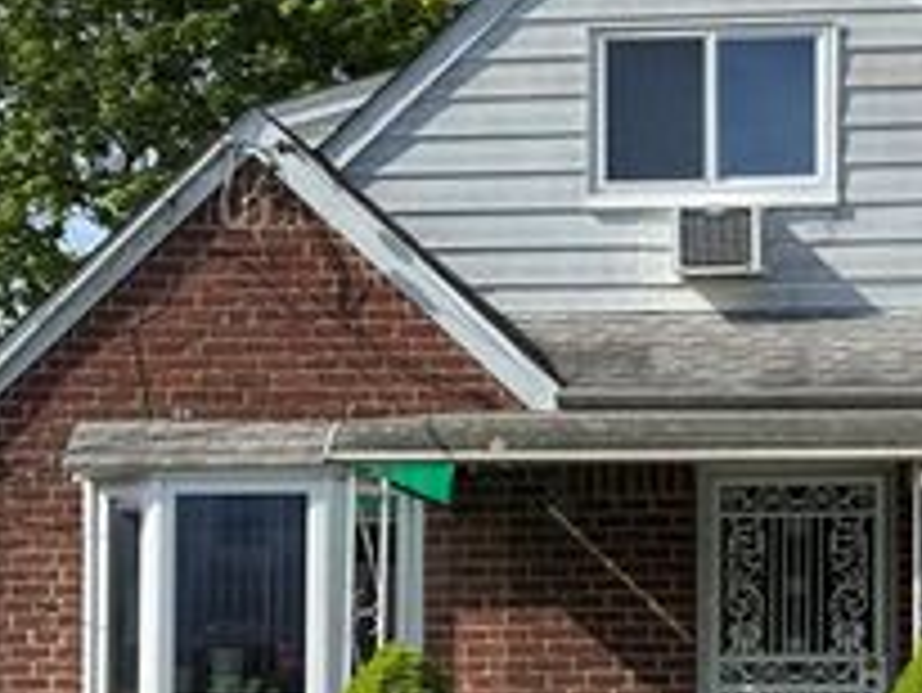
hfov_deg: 16.6
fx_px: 3118
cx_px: 828
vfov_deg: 12.6
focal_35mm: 117
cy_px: 641
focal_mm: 6.76
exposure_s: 1/3817
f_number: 1.78
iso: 64
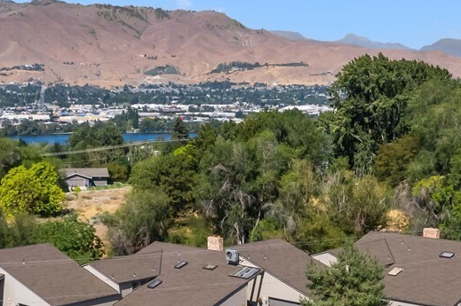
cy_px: 356
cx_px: 261
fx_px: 921
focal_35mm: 72
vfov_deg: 18.1
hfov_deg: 28.1
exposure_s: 1/8000
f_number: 2.8
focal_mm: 8.38
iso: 100
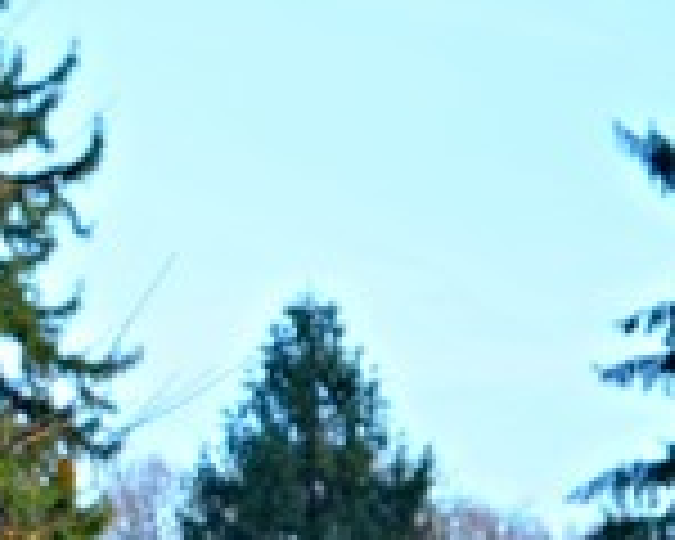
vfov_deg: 3.7
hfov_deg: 4.6
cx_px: -814
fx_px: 8261
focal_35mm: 414
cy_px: 652
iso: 100
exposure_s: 1/100
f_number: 5.6
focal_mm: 55
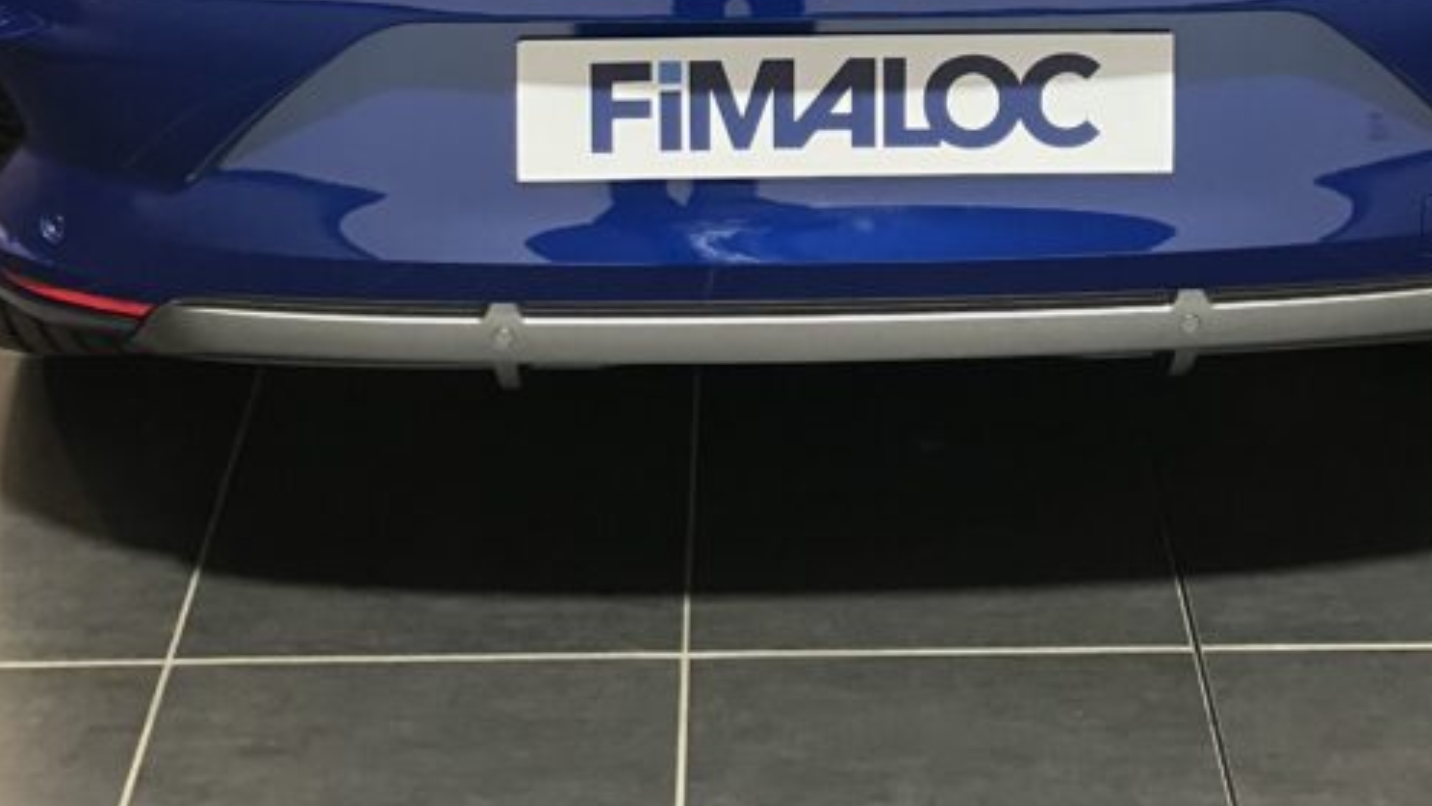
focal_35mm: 63
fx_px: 2392
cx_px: 852
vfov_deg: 17.8
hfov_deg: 33.2
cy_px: -248
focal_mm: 3.99
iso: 200
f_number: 1.8
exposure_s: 1/50
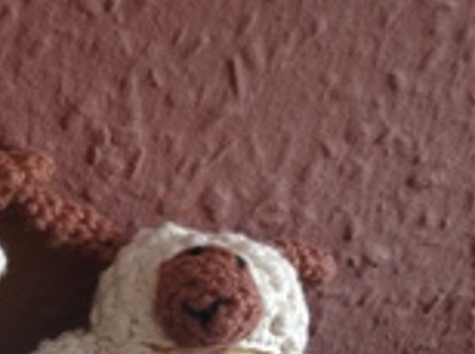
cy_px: 388
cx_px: 17
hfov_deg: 25.0
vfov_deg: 18.8
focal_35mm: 75
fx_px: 1028
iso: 50
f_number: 2.4
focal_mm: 4.12
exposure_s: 1/30
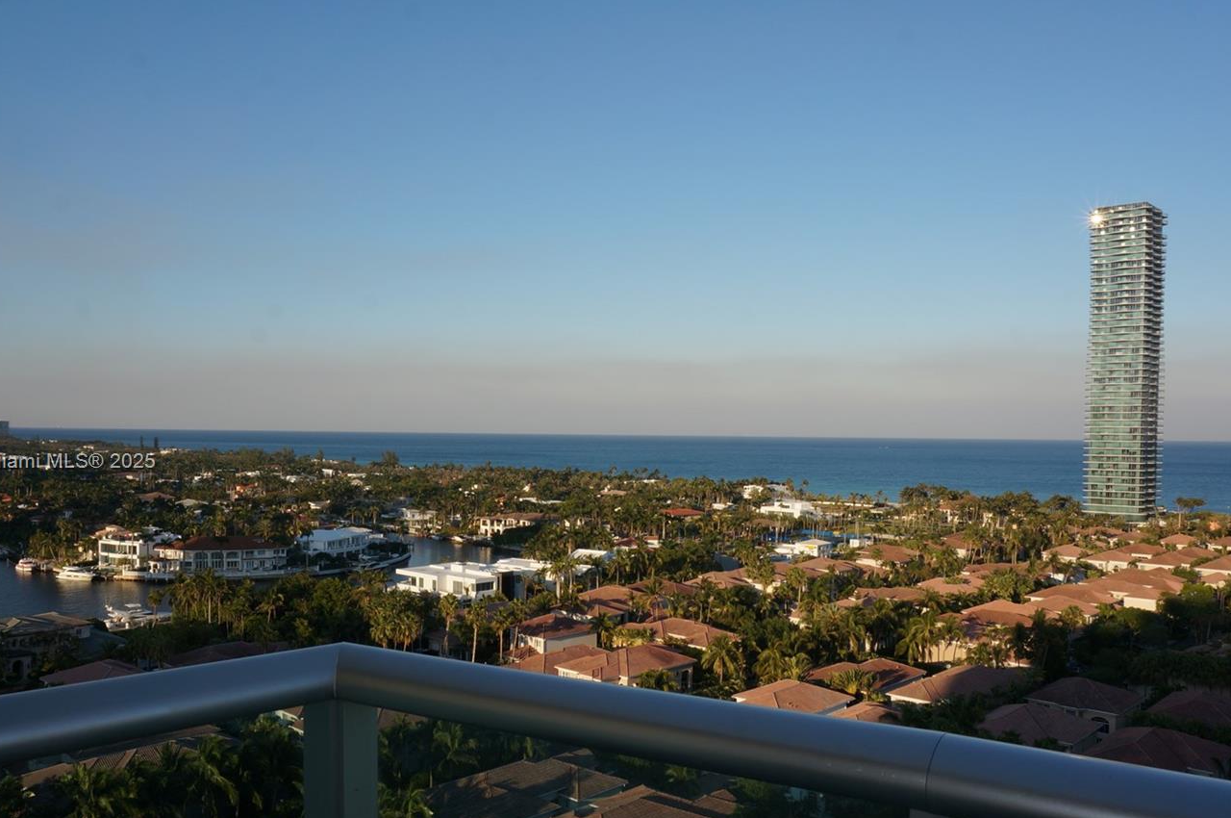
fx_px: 1025
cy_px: 463
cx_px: 617
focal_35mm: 30
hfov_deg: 62.0
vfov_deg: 43.4
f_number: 16
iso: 100
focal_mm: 16
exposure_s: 1/60
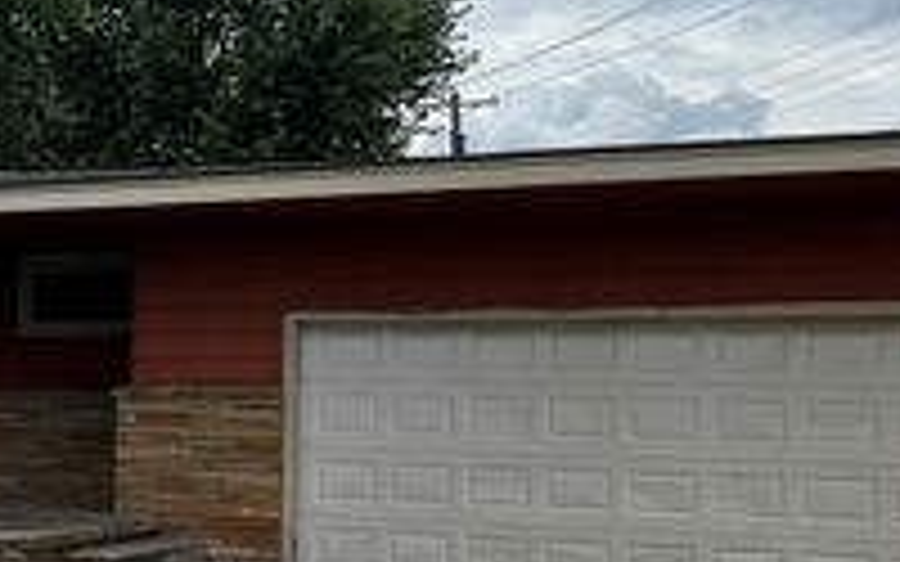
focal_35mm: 69
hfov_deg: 28.5
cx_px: 72
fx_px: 1692
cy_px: 411
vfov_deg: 18.8
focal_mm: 5.1
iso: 50
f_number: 1.6
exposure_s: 1/2899
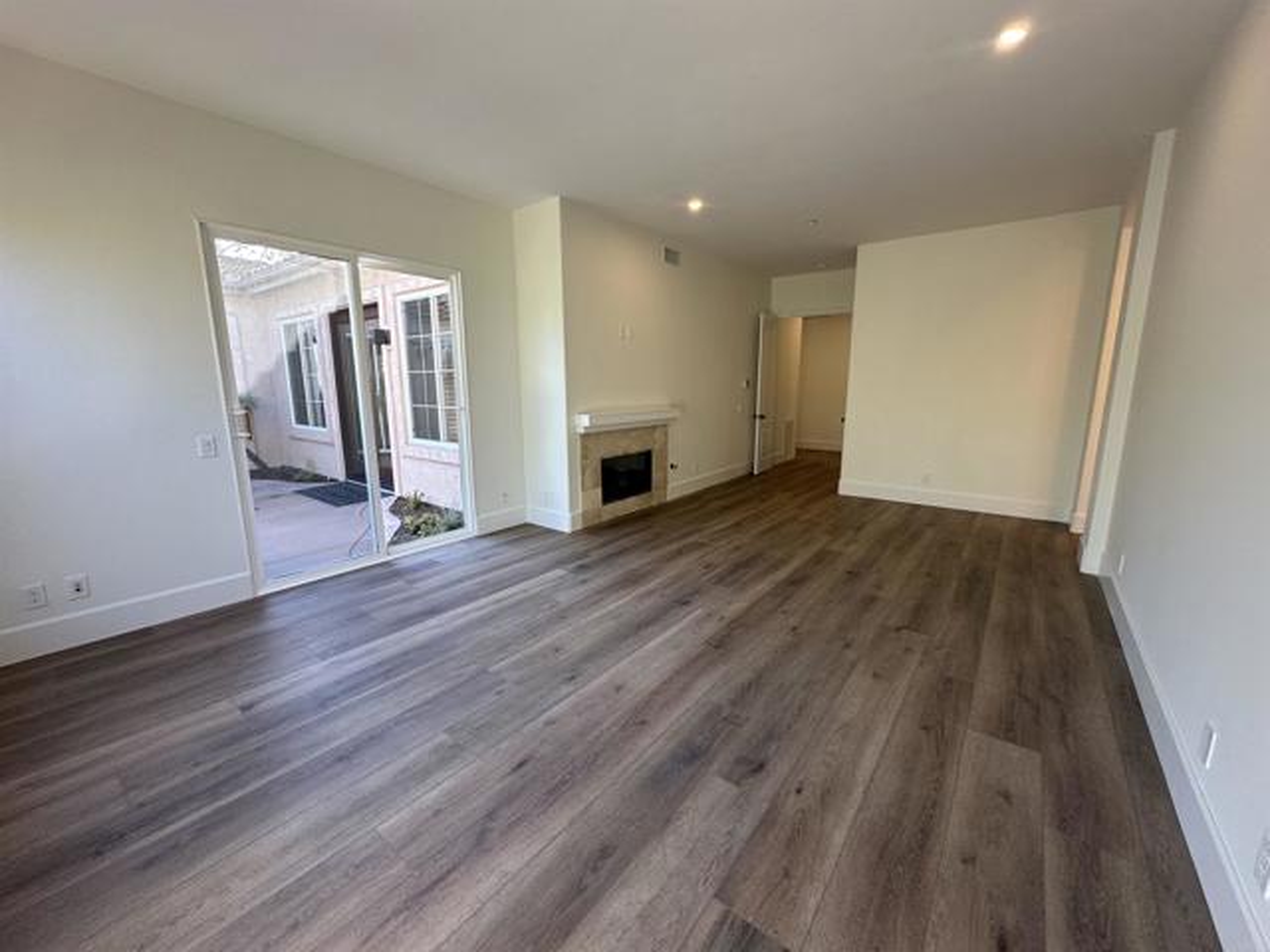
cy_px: 476
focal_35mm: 14
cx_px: 635
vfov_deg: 85.7
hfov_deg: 102.1
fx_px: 514
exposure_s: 1/120
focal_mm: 2.22
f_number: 2.2
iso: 100
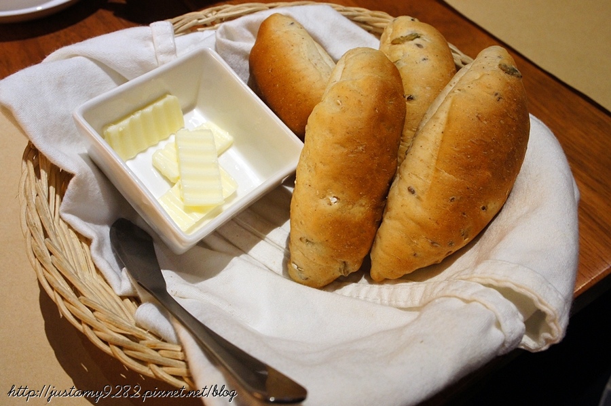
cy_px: 203
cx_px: 306
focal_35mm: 33
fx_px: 560
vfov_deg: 39.9
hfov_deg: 57.2
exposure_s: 1/13
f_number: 8
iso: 1600
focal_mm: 22
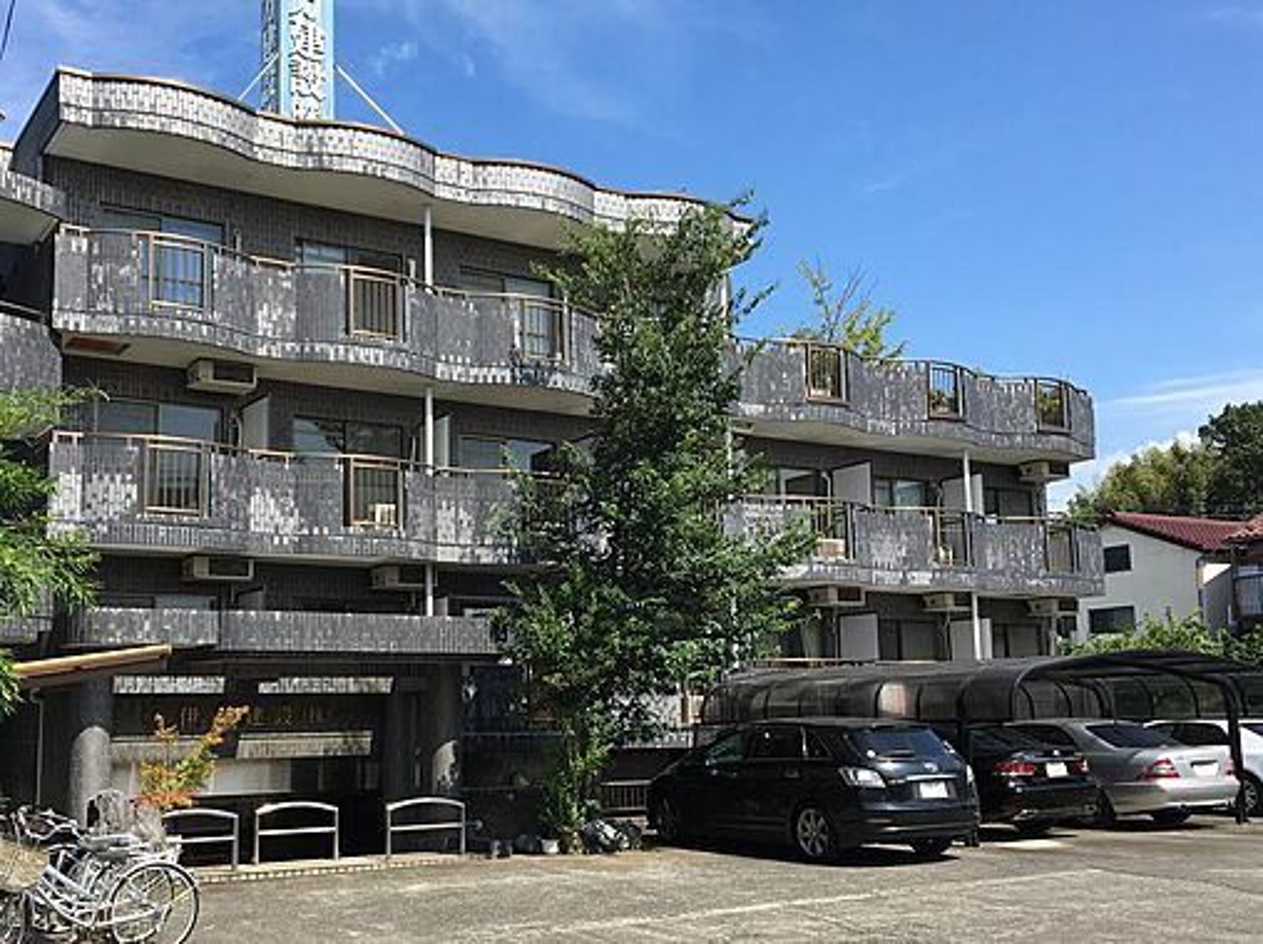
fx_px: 1057
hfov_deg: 61.7
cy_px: 472
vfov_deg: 48.2
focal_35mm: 29
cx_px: 632
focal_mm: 4.15
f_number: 2.2
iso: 25
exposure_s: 1/1026
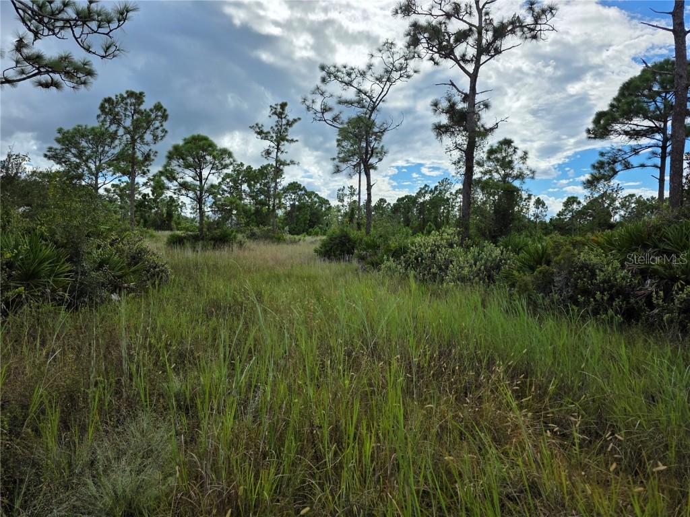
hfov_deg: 73.9
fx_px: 458
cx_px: 345
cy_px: 258
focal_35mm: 23
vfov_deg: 58.9
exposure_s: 1/7944
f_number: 1.7
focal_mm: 6.3
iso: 64
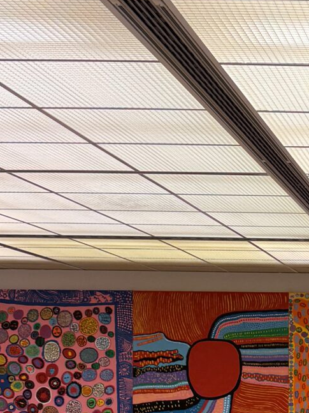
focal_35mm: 95
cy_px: 379
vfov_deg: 20.2
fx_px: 1131
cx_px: 487
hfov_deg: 14.4
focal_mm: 6.76
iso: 80
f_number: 1.78
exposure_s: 1/100
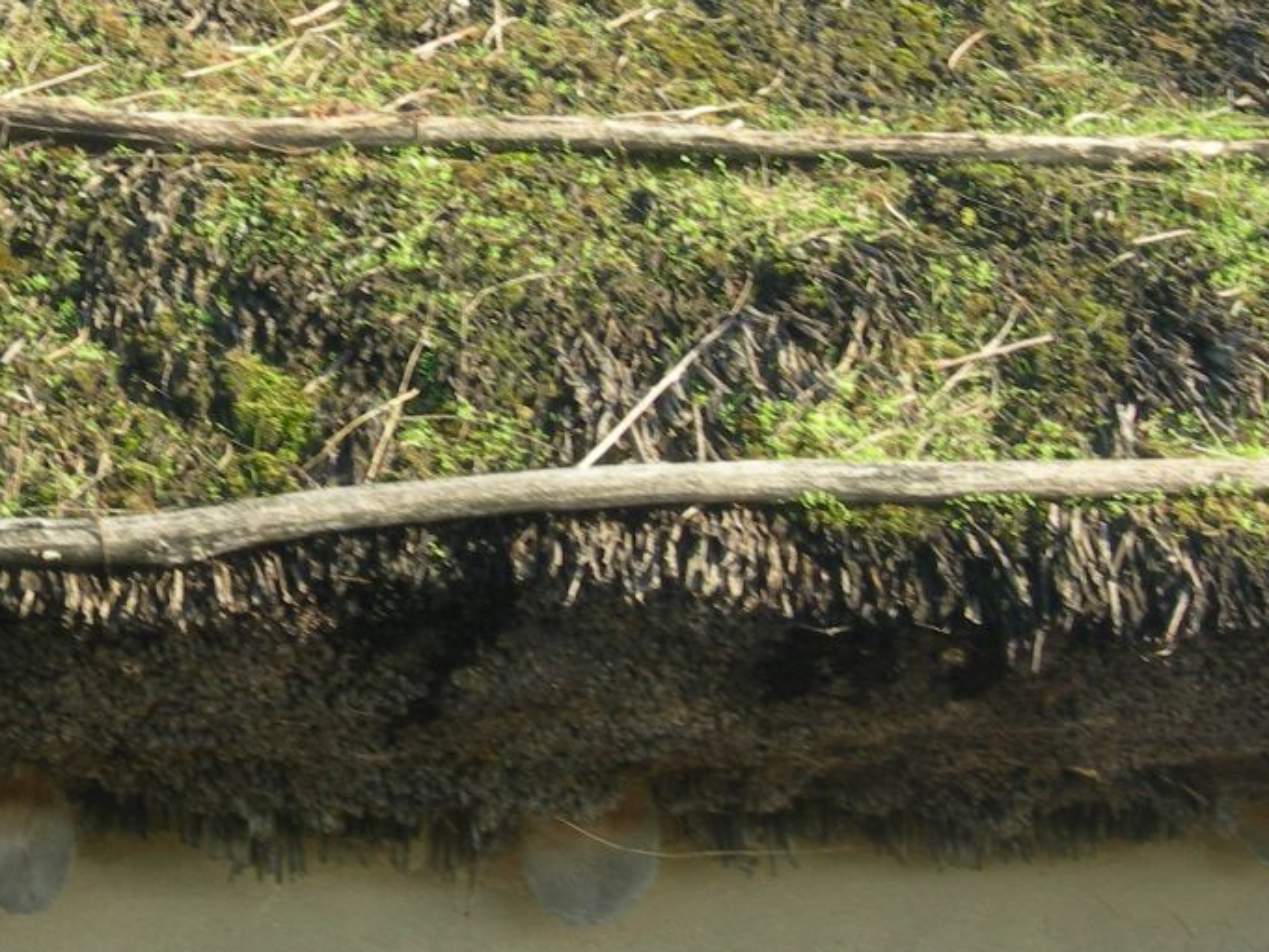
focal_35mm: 175
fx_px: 6417
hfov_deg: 11.2
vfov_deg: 8.5
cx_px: 125
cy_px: 63
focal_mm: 19.1
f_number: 7.3
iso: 50
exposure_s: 1/43.4
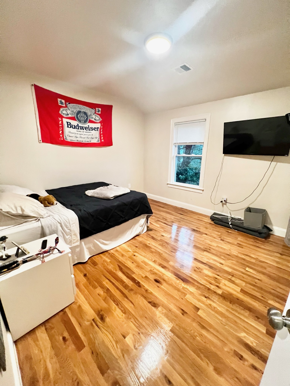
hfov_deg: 89.9
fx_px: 145
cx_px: 145
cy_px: 193
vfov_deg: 106.2
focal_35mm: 13
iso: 500
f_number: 1.8
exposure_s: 1/60
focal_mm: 1.57
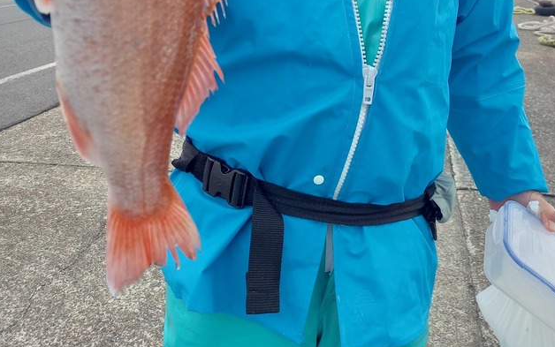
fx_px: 545
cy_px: -16
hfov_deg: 54.0
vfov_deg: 32.0
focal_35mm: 36
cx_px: 278
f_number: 1.8
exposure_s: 1/100
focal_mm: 4.65
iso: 80
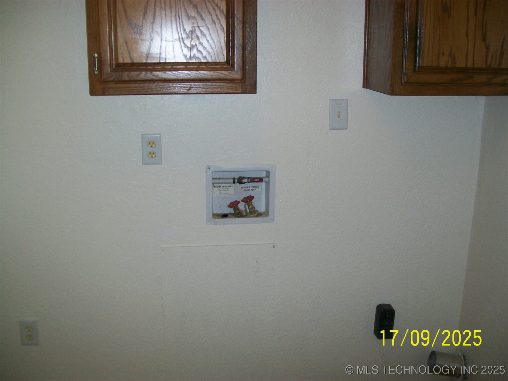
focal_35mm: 36
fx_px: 528
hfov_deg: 51.4
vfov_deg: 39.7
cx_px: 254
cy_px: 190
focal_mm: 6
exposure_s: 1/60
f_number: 2.7
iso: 64
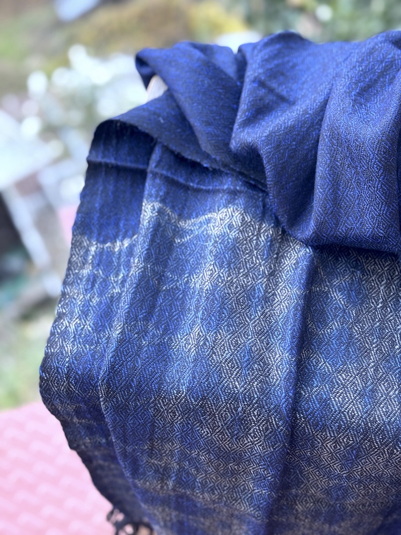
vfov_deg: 39.7
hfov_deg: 30.3
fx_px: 741
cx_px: 200
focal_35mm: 48
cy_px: 268
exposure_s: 1/60
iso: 125
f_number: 1.78
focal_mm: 6.76
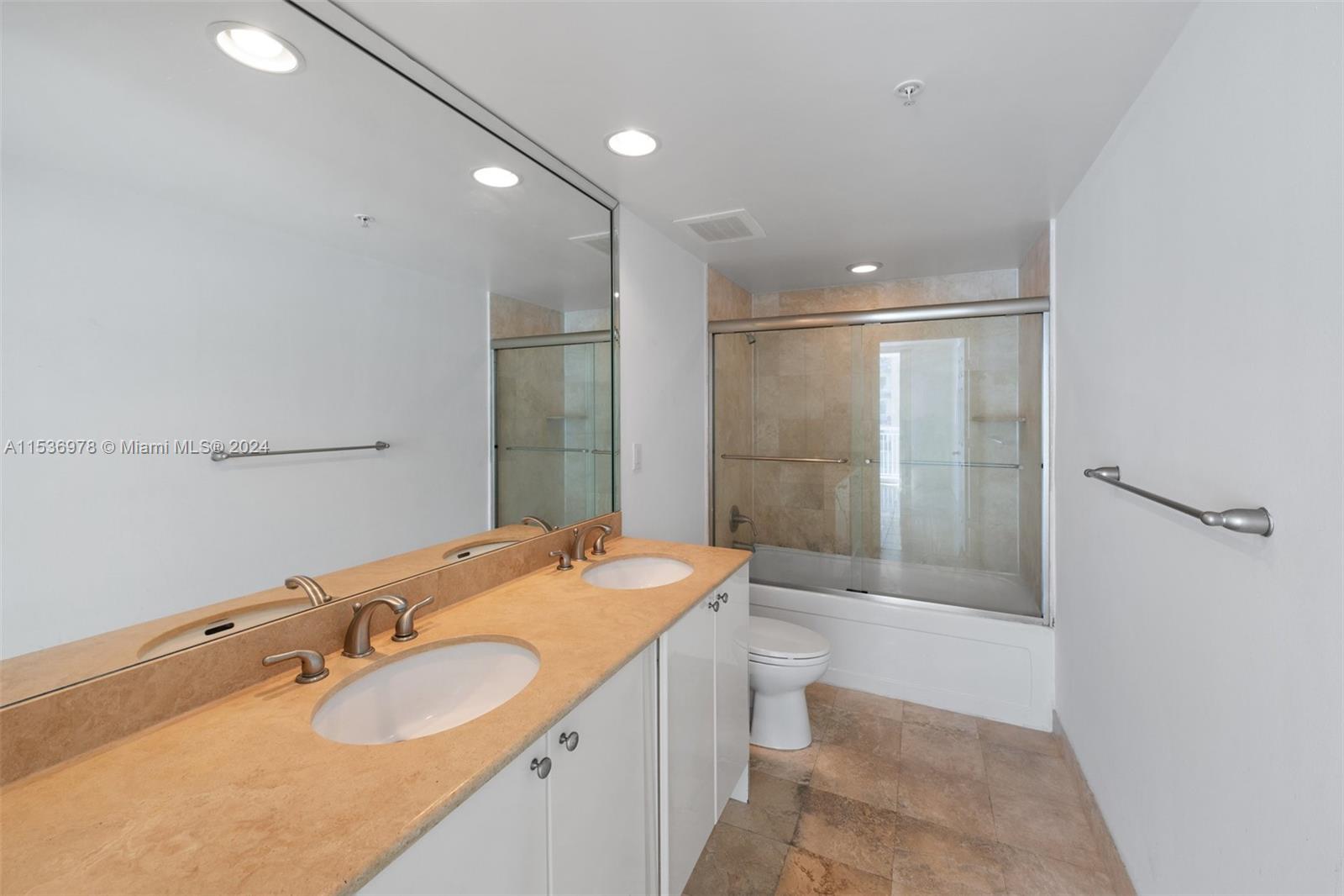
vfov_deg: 81.2
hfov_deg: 104.3
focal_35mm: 14
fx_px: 523
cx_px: 672
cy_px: 448
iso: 250
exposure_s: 1/3
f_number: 7.1
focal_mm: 14
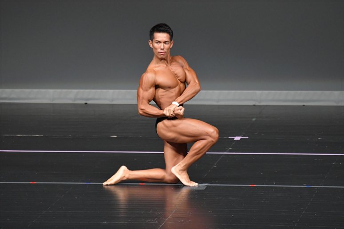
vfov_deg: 3.7
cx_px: 172
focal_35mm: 375
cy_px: 114
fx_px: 3582
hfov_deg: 5.5
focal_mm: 250
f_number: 5.6
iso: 4000
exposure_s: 1/400
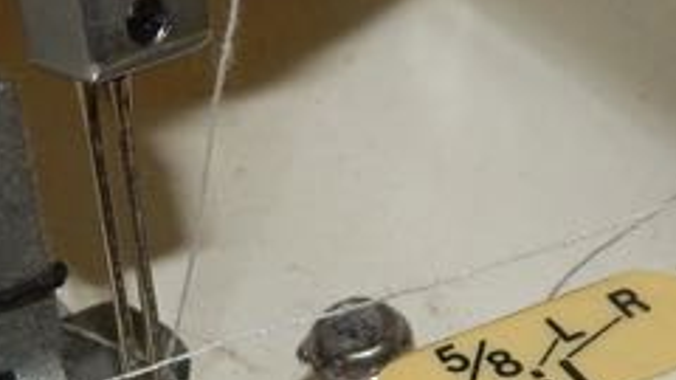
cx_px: -56
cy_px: 462
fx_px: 2850
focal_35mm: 159
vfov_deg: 7.6
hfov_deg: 13.3
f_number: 6.7
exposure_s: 1/30
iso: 200
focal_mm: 6.1
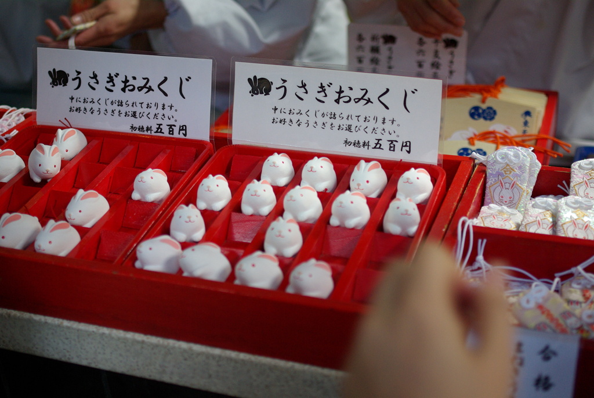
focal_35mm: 52
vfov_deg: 25.8
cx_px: 297
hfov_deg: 37.8
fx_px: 867
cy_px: 199
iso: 400
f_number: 2.8
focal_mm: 35
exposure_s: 1/45
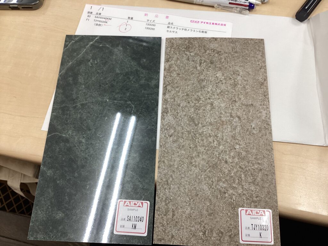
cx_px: 164
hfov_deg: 58.4
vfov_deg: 45.4
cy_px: 123
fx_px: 294
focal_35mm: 31
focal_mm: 3.3
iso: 80
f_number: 2.4
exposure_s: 1/120
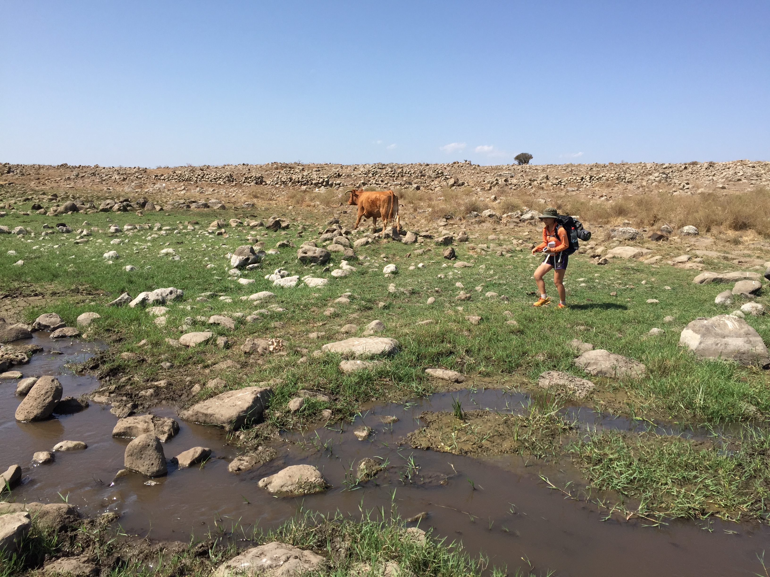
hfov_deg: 61.7
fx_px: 645
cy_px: 288
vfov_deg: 48.2
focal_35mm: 29
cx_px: 385
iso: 32
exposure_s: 1/2083
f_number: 2.2
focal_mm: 4.15
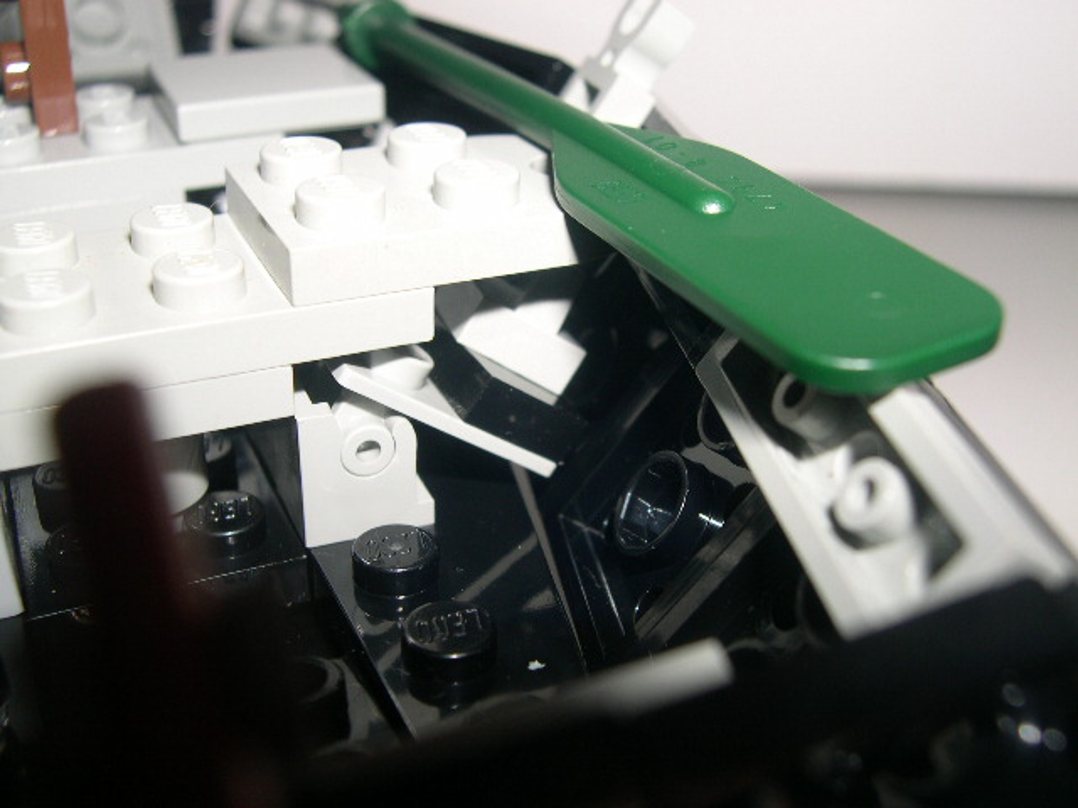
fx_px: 1183
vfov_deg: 37.7
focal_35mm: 38
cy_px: 404
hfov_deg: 49.0
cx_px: 539
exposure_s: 1/60
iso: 100
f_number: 7.6
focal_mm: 8
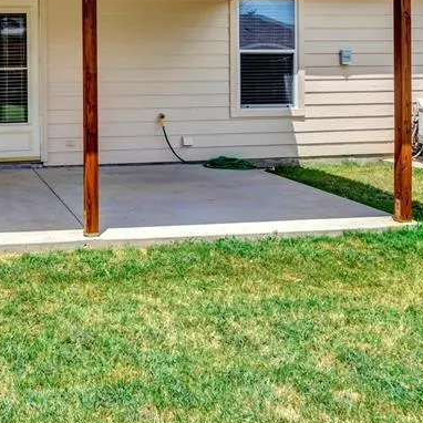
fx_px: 567
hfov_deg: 37.2
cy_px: 79
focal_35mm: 41
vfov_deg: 39.2
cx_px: 12
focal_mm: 18
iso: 800
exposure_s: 1/1600
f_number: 8
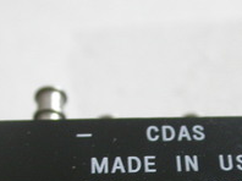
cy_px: 210
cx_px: 180
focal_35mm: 124
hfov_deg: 15.8
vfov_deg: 11.7
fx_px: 866
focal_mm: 10.2
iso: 100
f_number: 2.8
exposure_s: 1/4.4
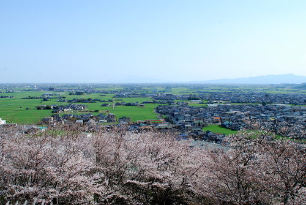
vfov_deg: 37.0
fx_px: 306
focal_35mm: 36
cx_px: 153
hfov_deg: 53.1
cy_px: 102
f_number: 9
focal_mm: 24
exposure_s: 1/125
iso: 100
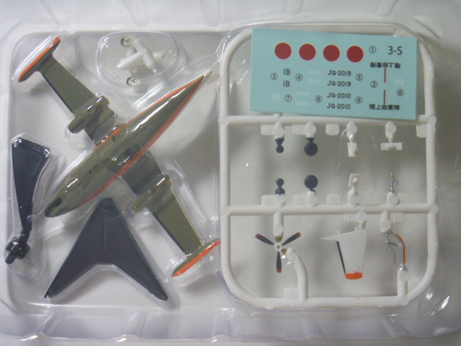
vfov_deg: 27.0
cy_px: 173
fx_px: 719
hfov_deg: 35.5
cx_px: 230
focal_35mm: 54
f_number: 3.8
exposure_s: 1/40
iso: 200
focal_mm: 9.6
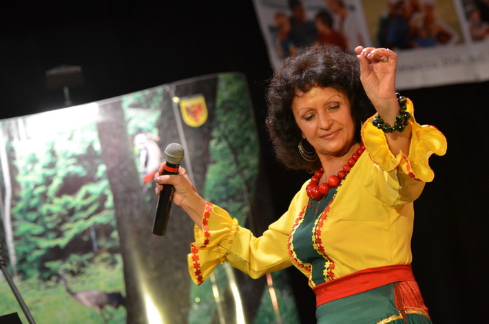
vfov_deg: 8.1
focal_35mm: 168
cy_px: 162
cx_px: 244
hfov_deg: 12.3
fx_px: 2277
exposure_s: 1/200
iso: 1000
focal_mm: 112
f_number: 3.5
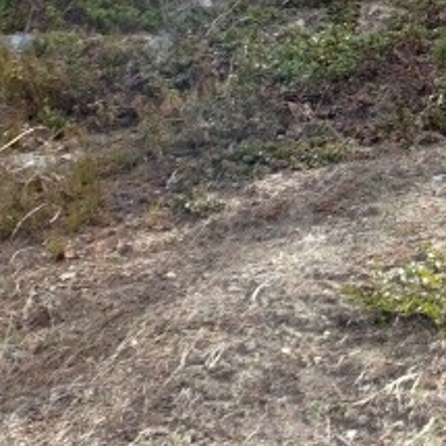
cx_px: 772
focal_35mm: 135
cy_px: -330
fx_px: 1968
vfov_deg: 12.0
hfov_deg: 12.0
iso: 80
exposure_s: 1/160
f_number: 4
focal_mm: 5.43
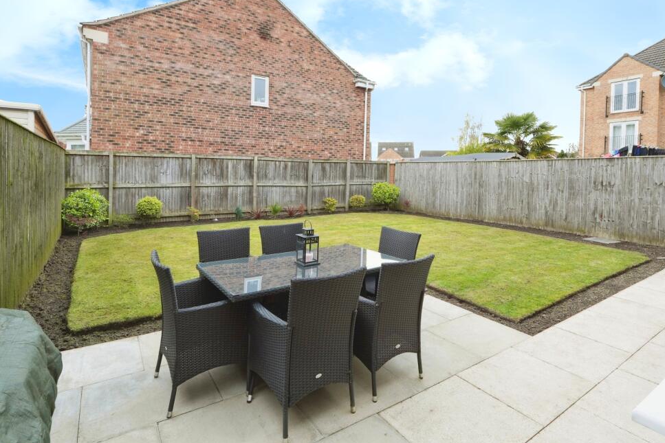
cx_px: 329
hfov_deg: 89.2
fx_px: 337
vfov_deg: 66.6
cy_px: 218
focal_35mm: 18
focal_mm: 11.5
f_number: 8
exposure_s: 1/30
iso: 200
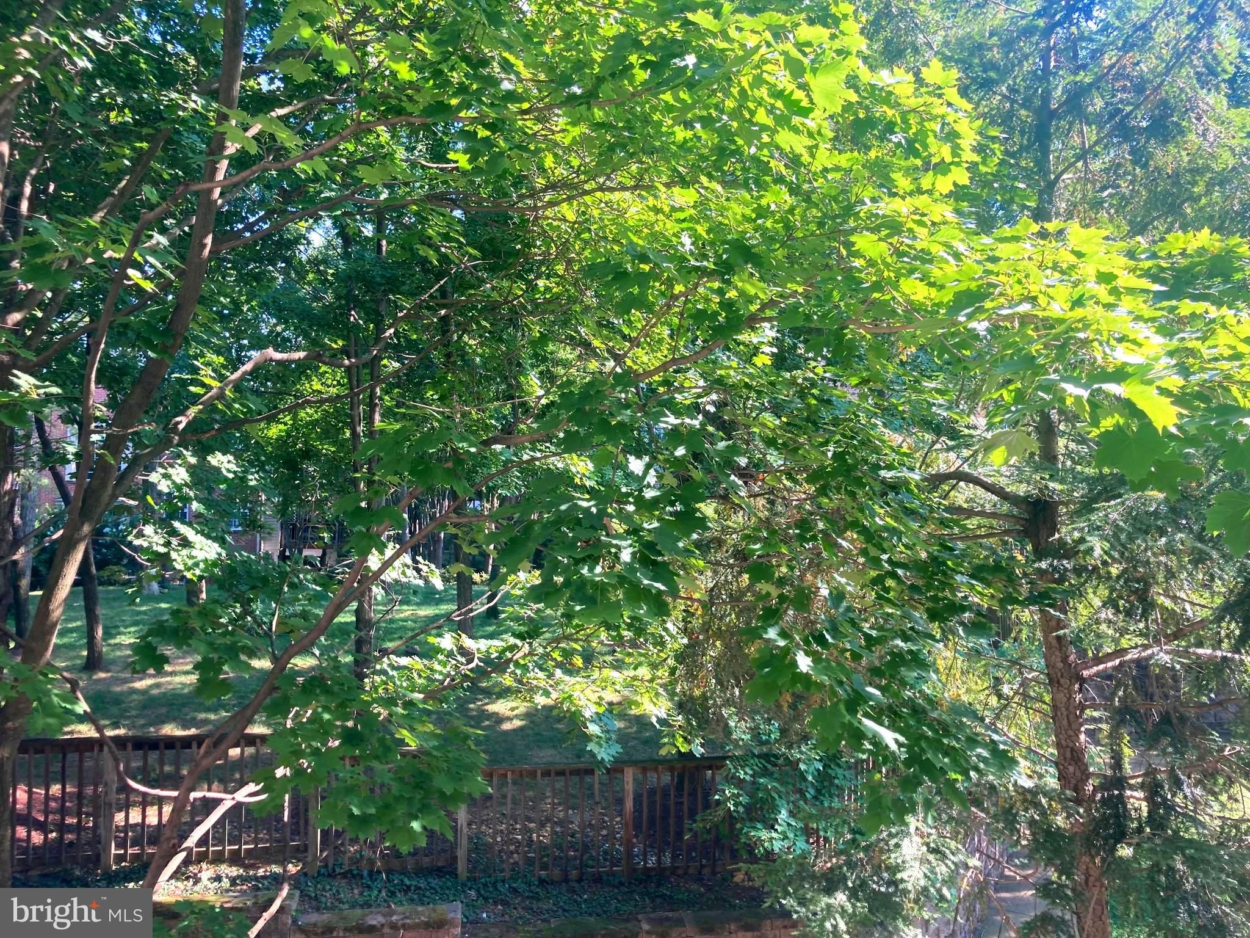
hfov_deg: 63.4
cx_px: 625
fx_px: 1011
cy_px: 469
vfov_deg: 49.7
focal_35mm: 28
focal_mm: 3.99
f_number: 1.8
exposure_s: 1/121
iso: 25
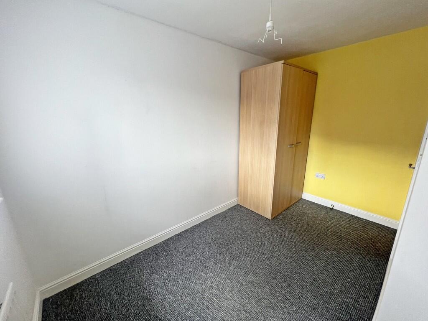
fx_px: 161
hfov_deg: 106.2
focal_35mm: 13
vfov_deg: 89.9
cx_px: 214
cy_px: 160
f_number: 1.8
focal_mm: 1.57
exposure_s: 1/99
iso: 80
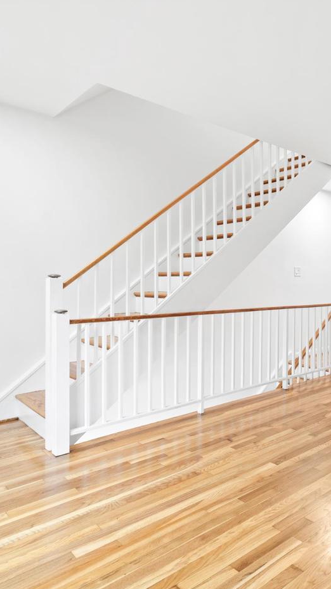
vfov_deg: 71.9
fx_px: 406
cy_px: 291
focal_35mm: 26
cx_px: 283
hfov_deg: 41.7
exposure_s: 1/1.25
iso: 160
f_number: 8
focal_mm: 16
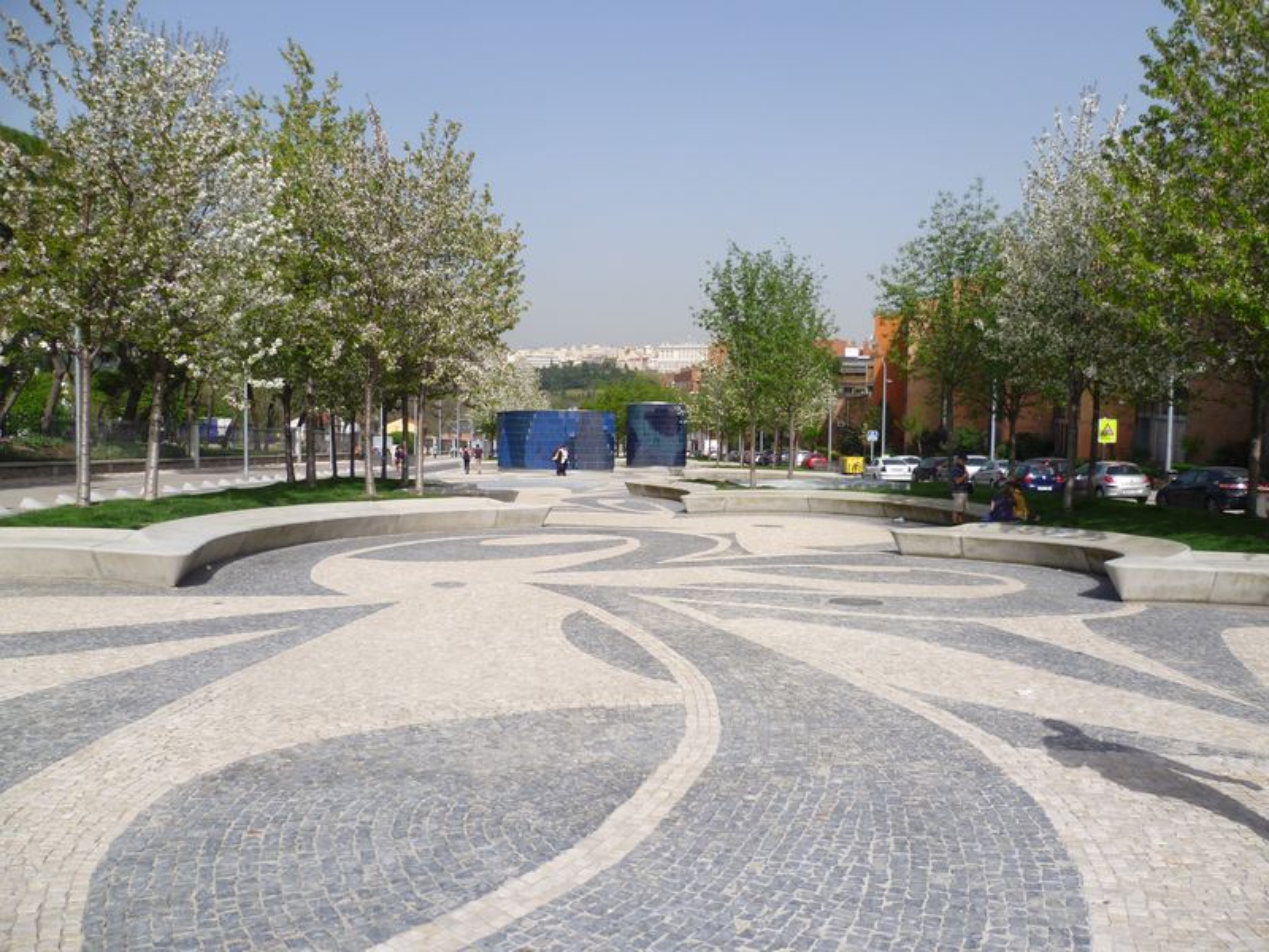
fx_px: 1026
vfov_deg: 49.7
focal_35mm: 28
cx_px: 634
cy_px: 476
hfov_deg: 63.4
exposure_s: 1/160
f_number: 9
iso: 80
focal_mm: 5
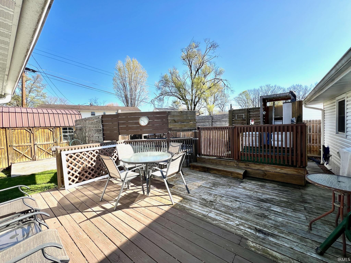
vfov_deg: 89.9
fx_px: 132
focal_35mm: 13
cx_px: 176
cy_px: 132
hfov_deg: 106.2
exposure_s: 1/626
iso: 32
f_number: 1.8
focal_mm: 1.57
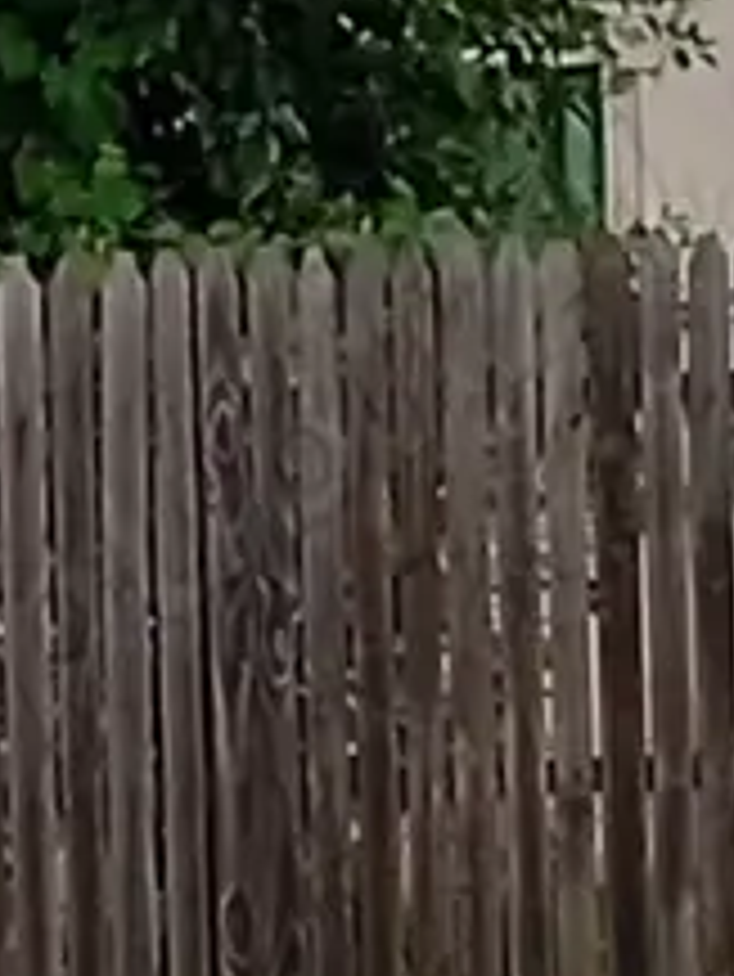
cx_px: -68
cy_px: 576
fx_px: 9688
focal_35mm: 343
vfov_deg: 5.8
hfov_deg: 4.3
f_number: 1.8
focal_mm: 4.27
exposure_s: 1/374
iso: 102
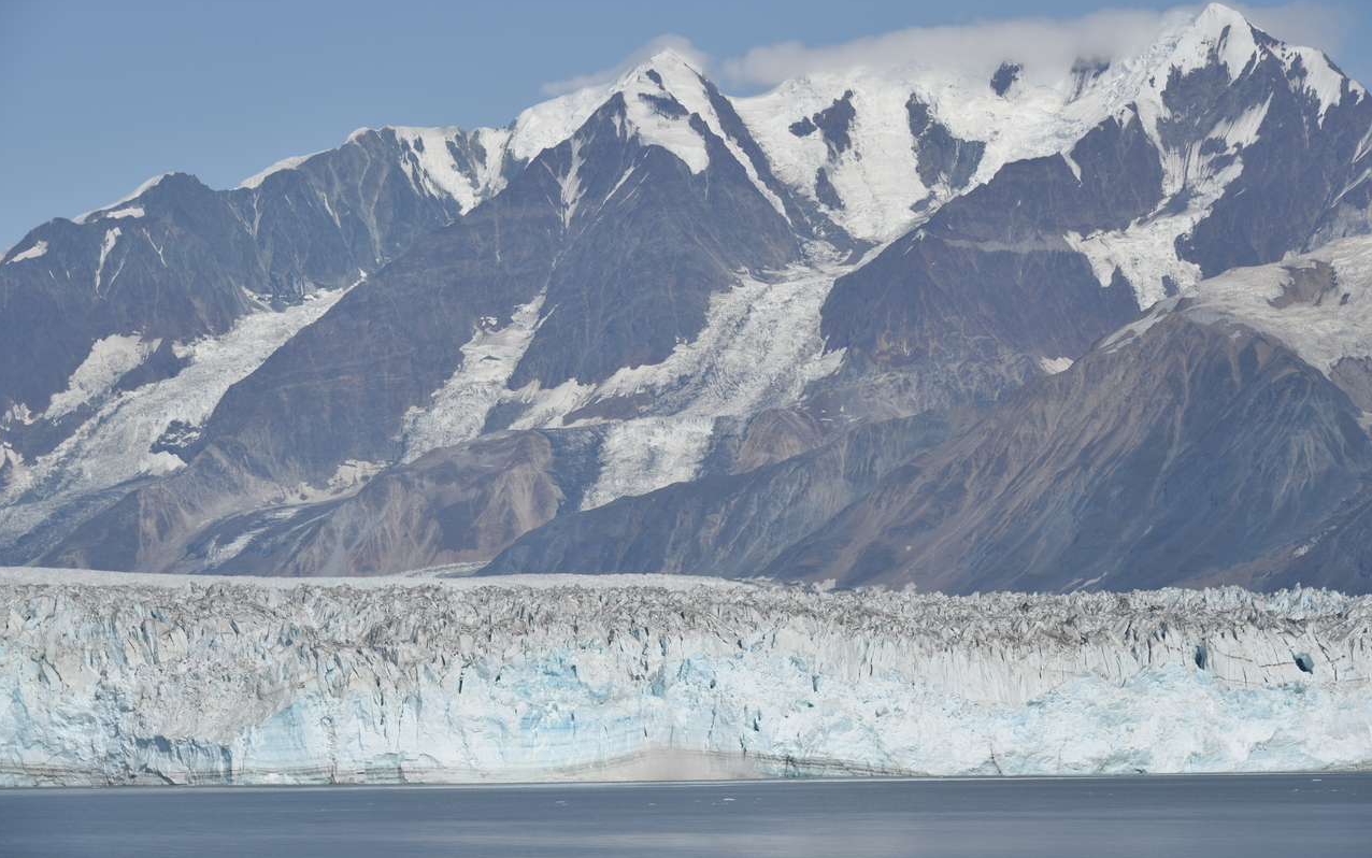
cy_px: 401
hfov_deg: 15.1
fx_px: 5161
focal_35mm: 138
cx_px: 685
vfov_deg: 9.5
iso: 100
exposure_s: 1/500
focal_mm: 135
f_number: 11
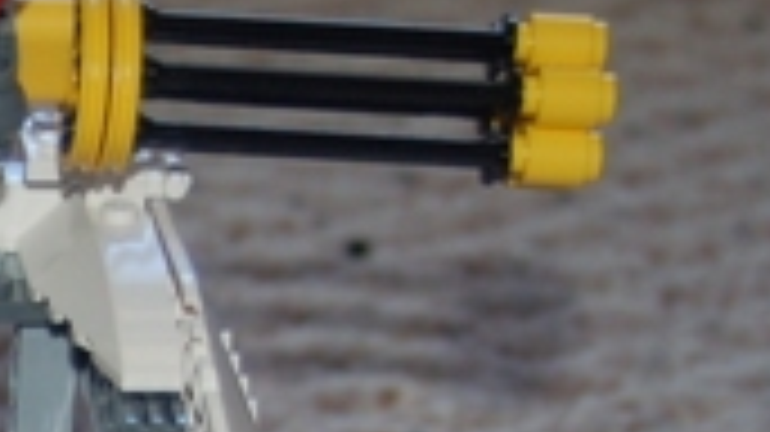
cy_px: 765
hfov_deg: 8.6
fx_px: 4924
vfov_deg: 5.0
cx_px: -540
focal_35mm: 241
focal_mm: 35
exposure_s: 1/60
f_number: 4
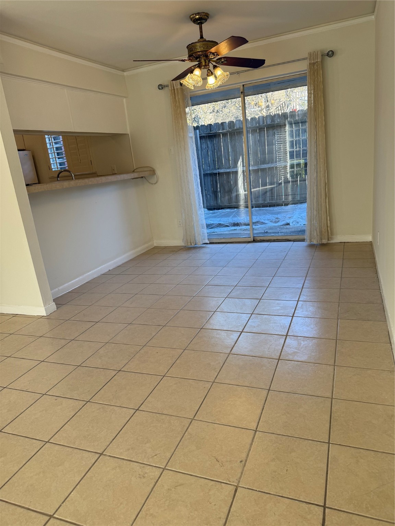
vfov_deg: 71.6
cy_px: 263
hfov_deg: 56.8
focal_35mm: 24
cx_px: 198
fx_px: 365
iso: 100
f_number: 1.78
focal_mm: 6.76
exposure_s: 1/235
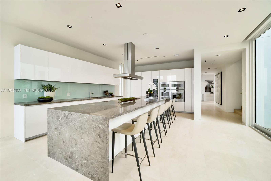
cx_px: 136
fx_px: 105
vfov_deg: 81.2
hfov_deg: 104.3
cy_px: 90
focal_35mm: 14
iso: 800
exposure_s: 1/60
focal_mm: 9
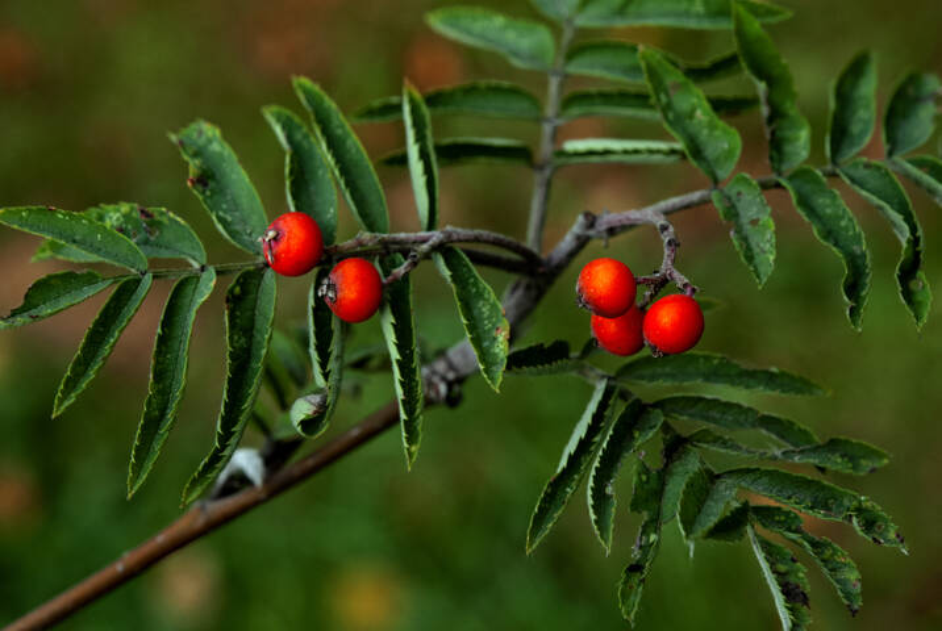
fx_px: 2359
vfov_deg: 15.2
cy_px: 316
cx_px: 471
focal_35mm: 90
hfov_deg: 22.6
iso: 320
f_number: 10
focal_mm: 60
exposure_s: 1/90
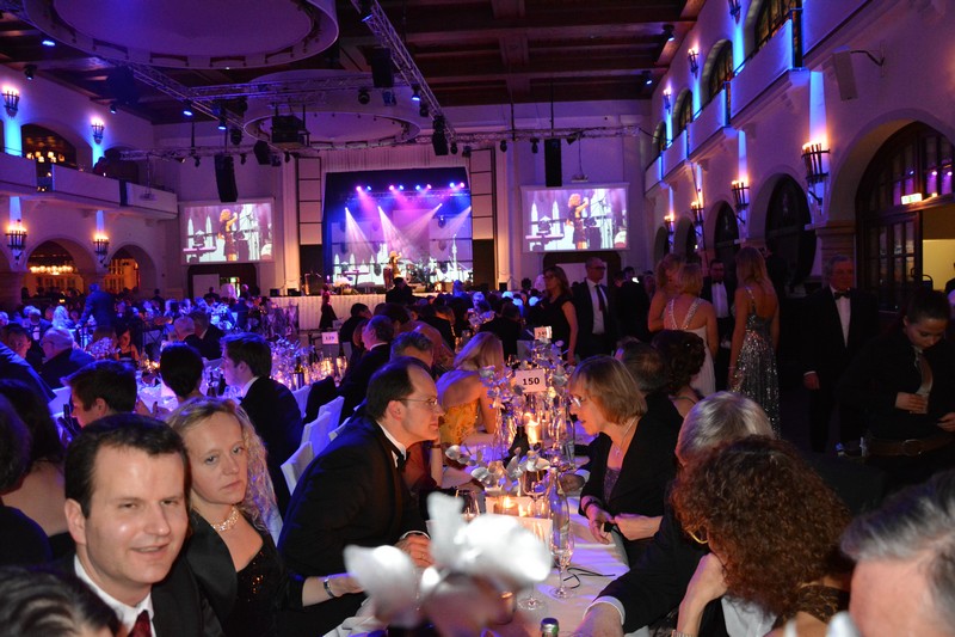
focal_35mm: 27
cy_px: 318
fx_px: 716
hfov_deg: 67.4
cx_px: 478
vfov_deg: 47.9
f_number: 3.5
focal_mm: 18
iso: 3200
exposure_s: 1/60
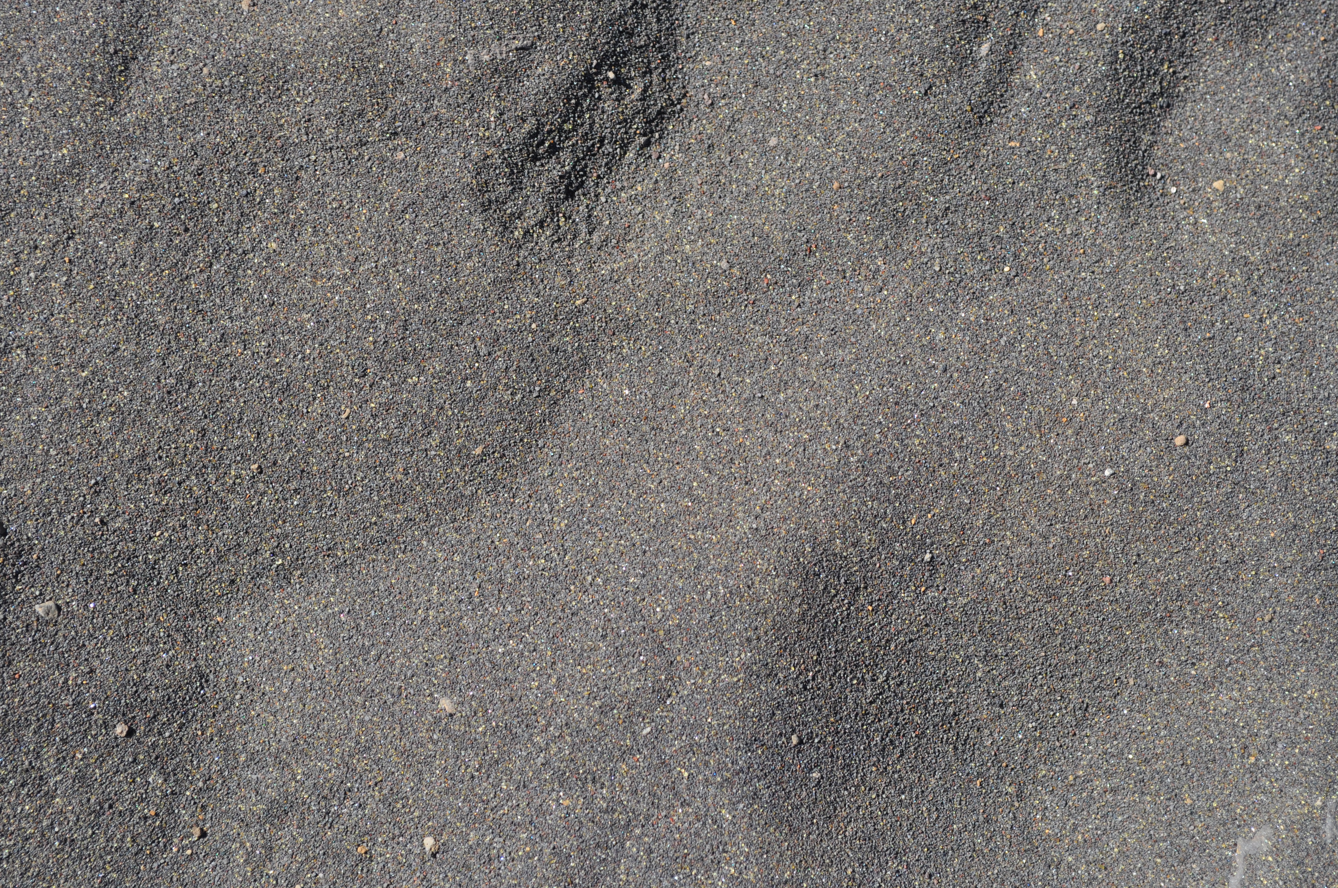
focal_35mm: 82
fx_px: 3062
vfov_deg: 16.5
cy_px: 444
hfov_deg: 24.6
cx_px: 669
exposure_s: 1/320
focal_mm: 55
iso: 200
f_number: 9
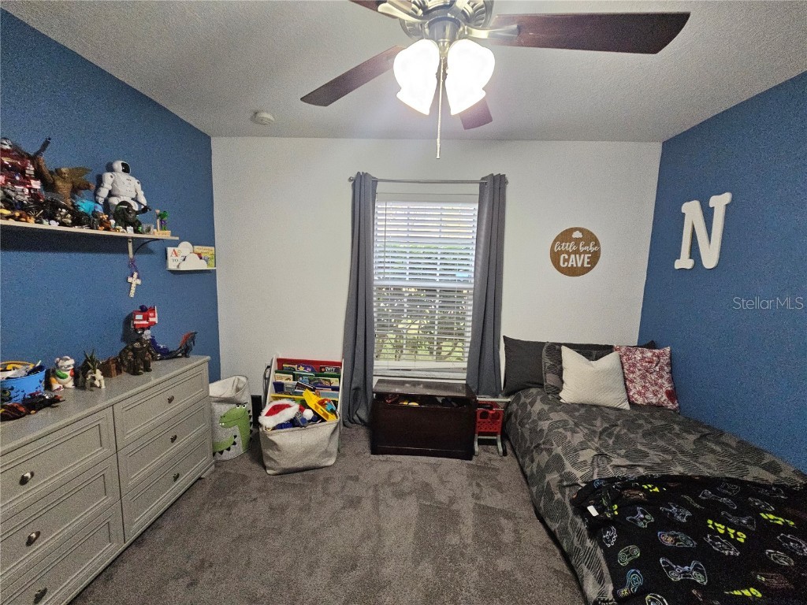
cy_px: 302
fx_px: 303
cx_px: 404
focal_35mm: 13
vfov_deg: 89.9
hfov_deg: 106.2
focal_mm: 2.2
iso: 640
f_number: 2.2
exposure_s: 1/100
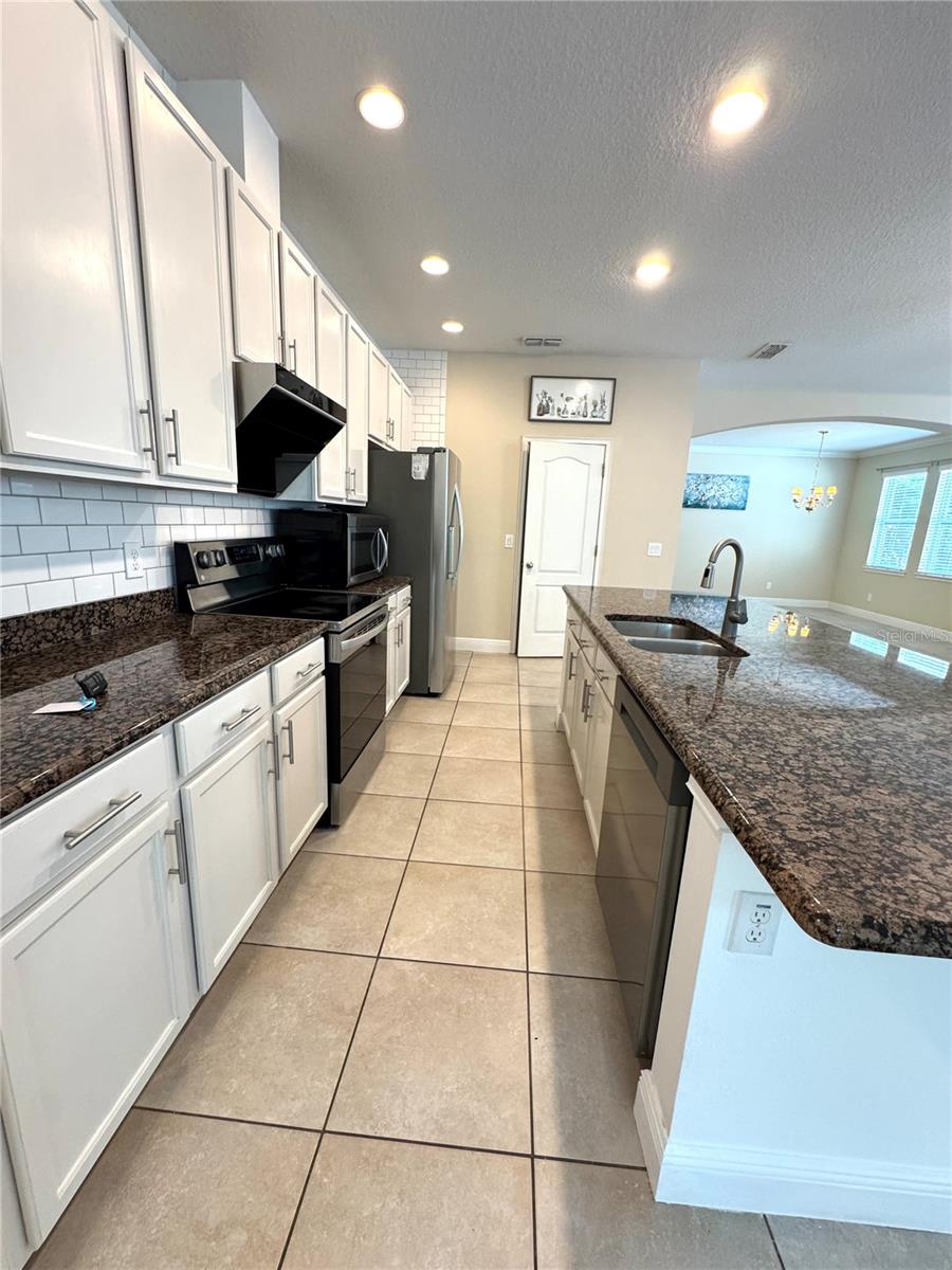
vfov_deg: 102.1
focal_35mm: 14
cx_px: 476
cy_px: 635
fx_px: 513
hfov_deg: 85.7
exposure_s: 1/120
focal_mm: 2.22
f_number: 2.2
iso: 250
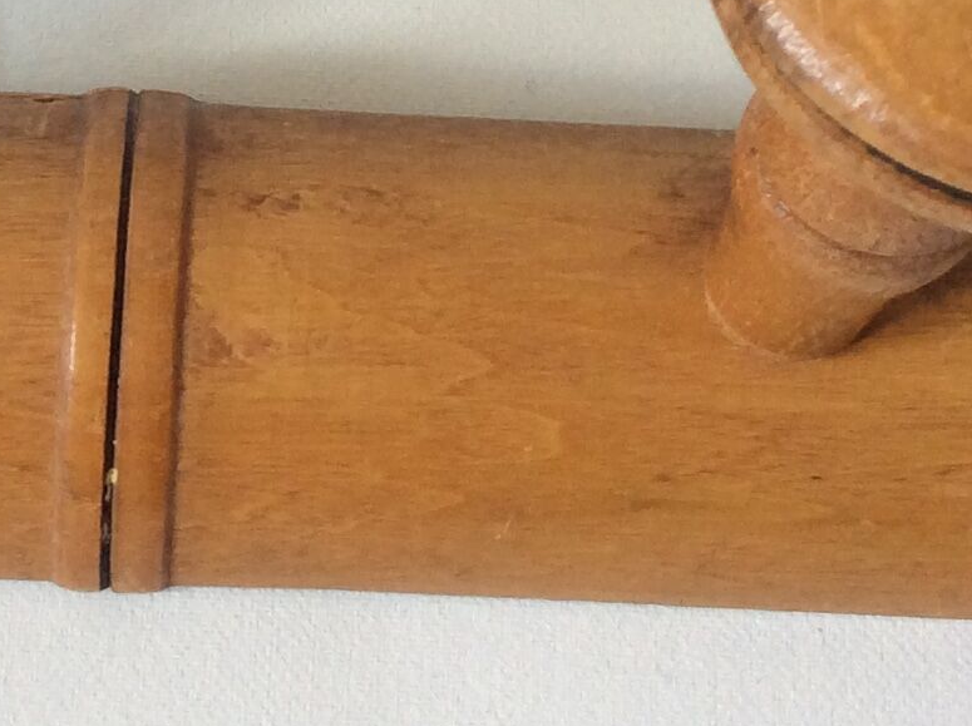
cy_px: -1
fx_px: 3000
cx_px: 209
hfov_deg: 18.3
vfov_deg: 13.6
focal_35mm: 107
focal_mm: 3.3
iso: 64
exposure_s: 1/100
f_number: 2.4
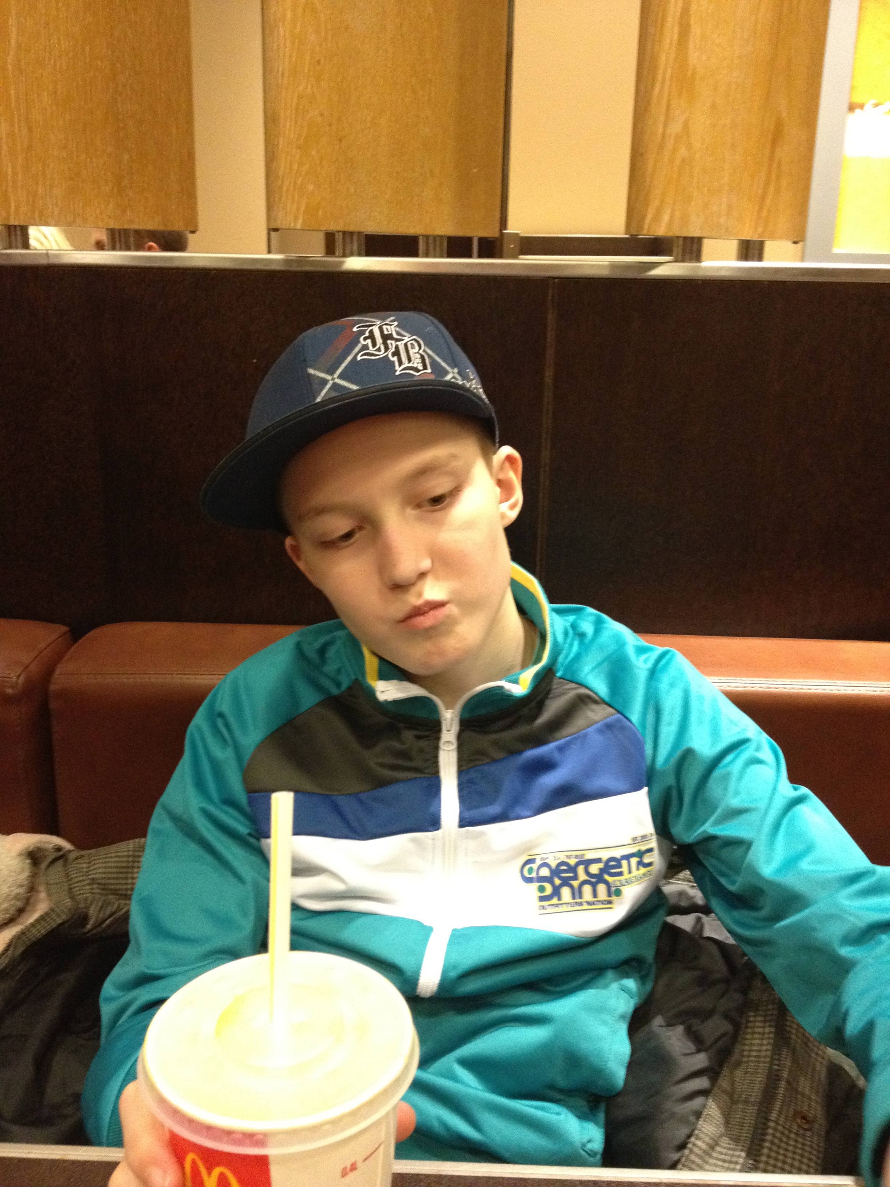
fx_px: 1200
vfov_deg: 52.6
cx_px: 445
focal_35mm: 35
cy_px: 594
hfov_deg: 40.7
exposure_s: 1/15
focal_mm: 4.28
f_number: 2.4
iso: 400
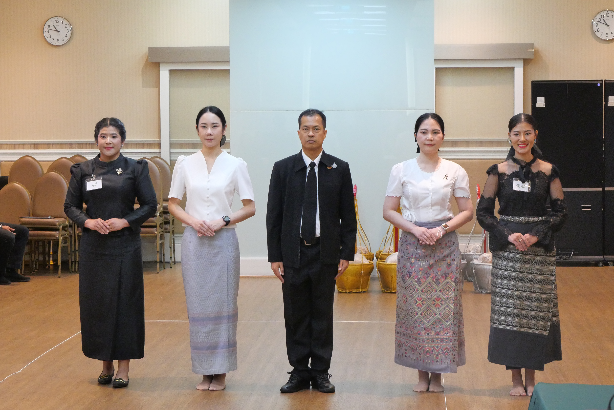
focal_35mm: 101
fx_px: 1724
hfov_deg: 20.2
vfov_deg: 13.6
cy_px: 205
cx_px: 307
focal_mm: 49
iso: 3200
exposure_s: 1/50
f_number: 5.6
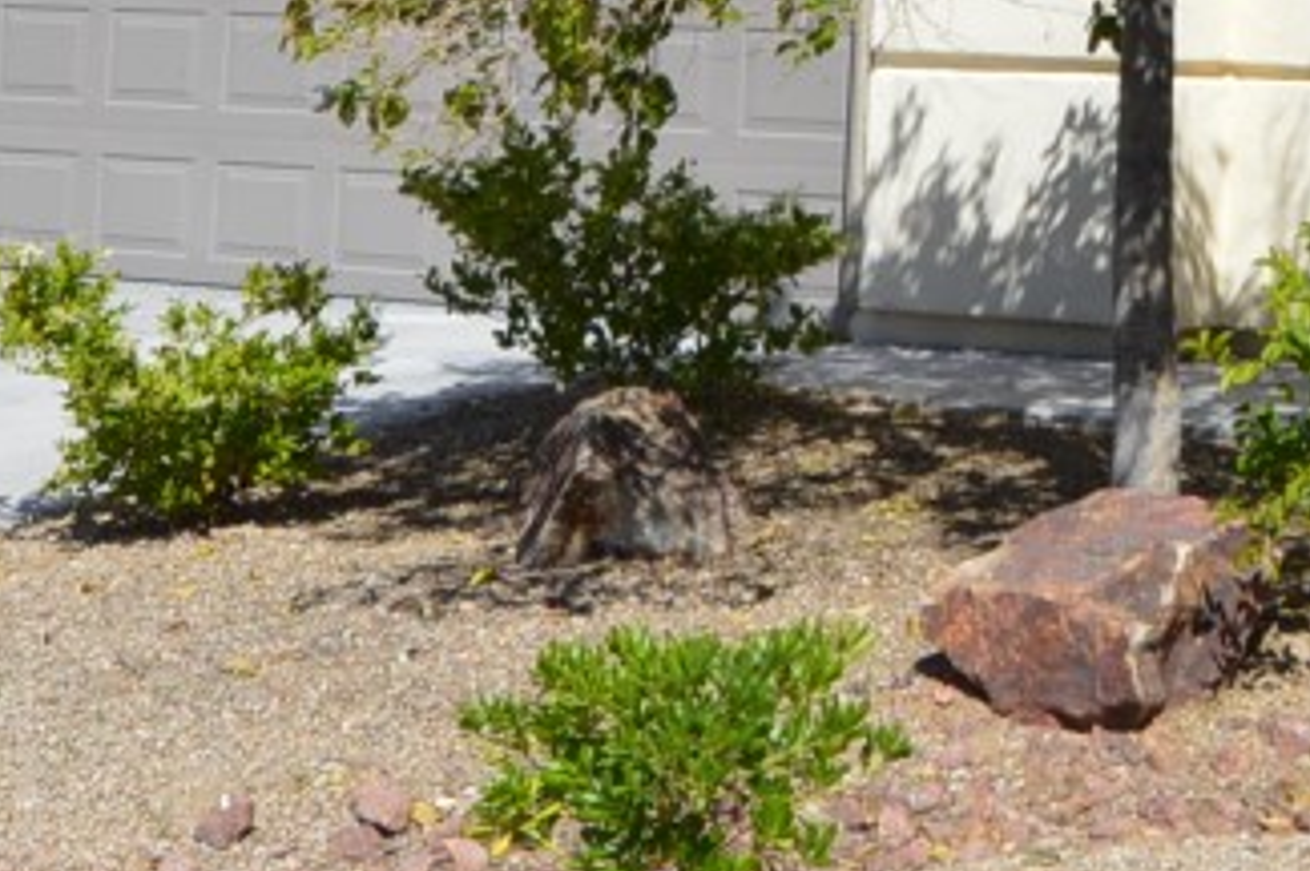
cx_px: 1459
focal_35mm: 98
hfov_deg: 20.0
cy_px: -383
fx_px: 3544
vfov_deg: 13.3
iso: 100
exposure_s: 1/250
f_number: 8
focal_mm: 13
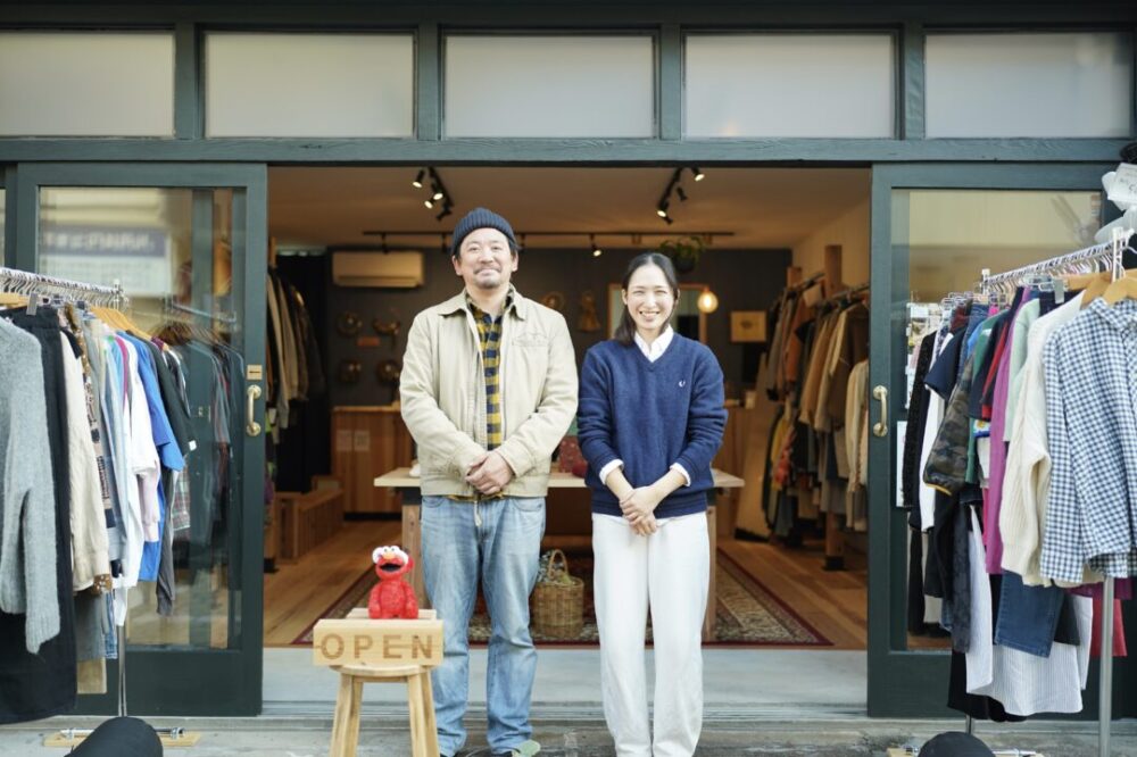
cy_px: 378
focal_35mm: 35
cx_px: 568
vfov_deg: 37.8
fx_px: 1105
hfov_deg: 54.5
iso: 200
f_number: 1.4
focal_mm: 35
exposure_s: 1/640
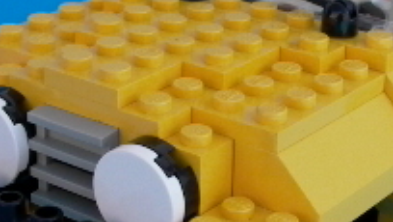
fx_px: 1178
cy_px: 95
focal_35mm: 113
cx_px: 250
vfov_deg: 10.7
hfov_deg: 18.9
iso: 100
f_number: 4.03
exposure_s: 1/356
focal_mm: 7.13
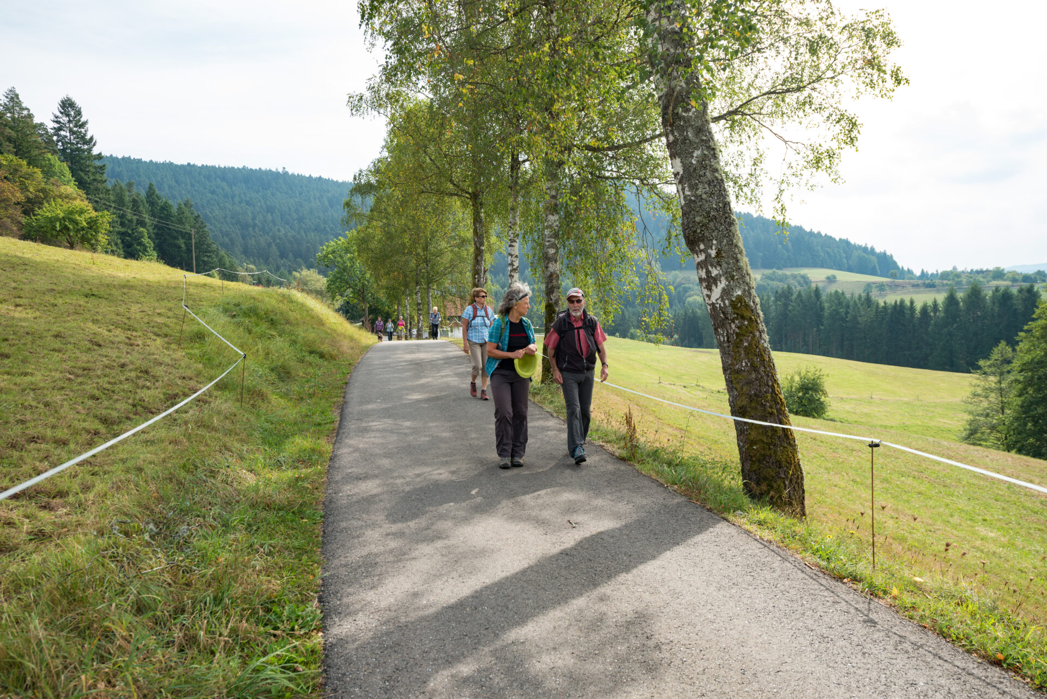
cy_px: 350
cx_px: 524
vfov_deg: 53.2
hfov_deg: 73.7
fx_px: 698
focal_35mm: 24
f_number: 5.6
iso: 200
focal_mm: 24
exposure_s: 1/500
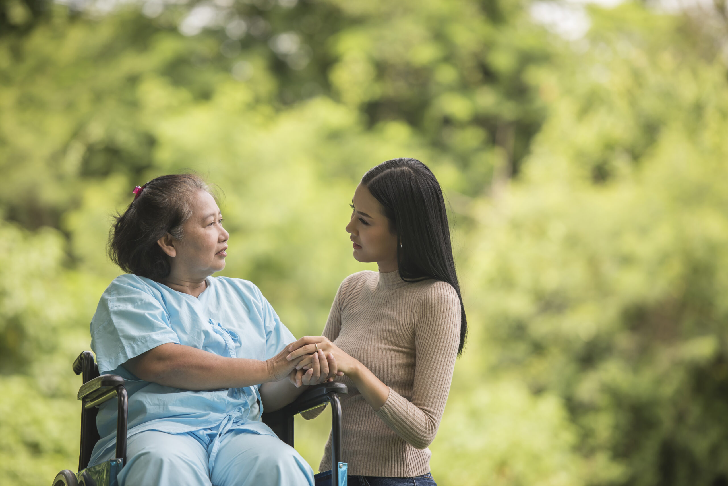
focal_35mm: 165
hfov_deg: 12.4
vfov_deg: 8.3
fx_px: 3338
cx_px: 364
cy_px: 243
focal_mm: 165
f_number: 2.8
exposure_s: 1/500
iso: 250
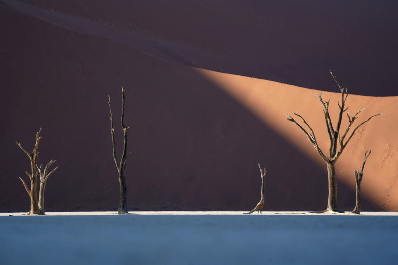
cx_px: 198
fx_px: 2256
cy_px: 132
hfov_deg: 10.1
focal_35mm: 204
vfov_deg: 6.7
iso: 400
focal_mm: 203
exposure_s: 1/1000
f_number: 5.6
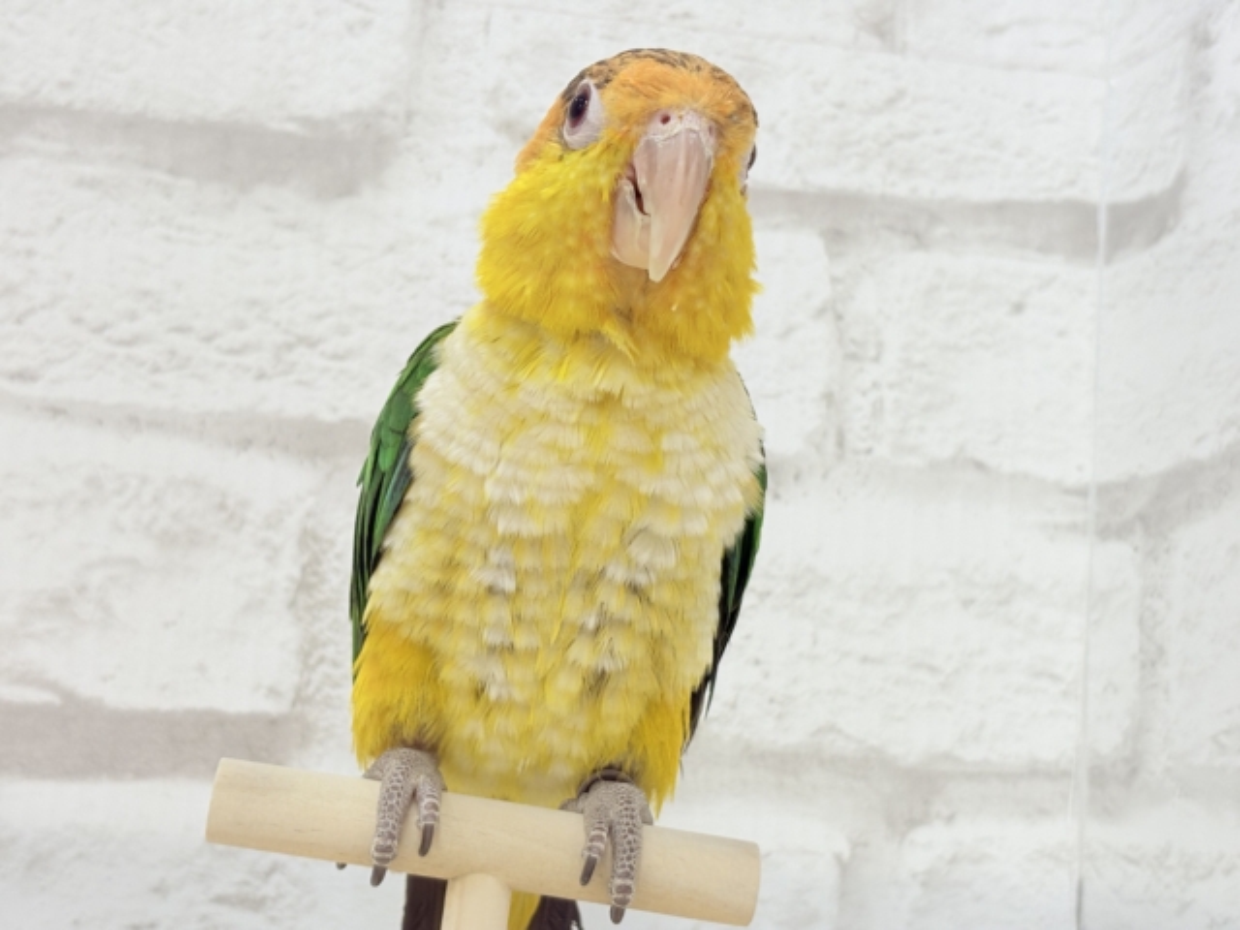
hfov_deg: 36.8
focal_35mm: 52
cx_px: 620
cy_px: 465
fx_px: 1863
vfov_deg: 28.0
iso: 40
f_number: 1.6
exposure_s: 1/50
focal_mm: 5.96
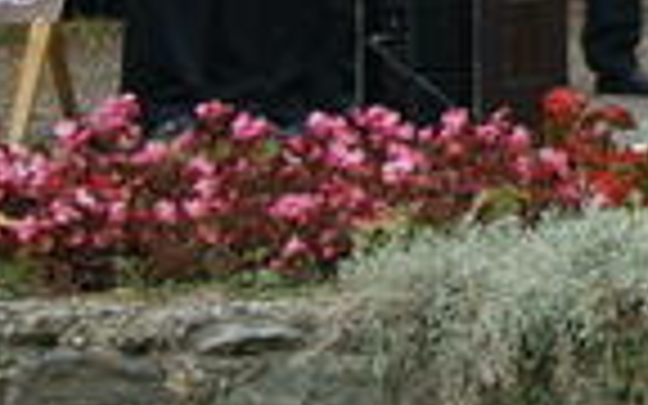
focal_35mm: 176
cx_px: 1346
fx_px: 3108
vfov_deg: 7.2
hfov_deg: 10.8
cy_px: -346
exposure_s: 1/80
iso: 200
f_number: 9
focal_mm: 26
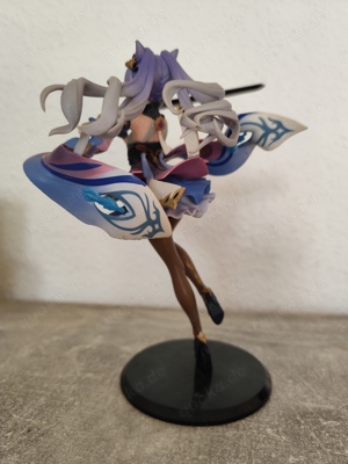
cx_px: 174
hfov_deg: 58.9
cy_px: 232
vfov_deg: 73.9
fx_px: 308
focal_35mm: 23
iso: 500
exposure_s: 1/100
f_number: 1.65
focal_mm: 6.14
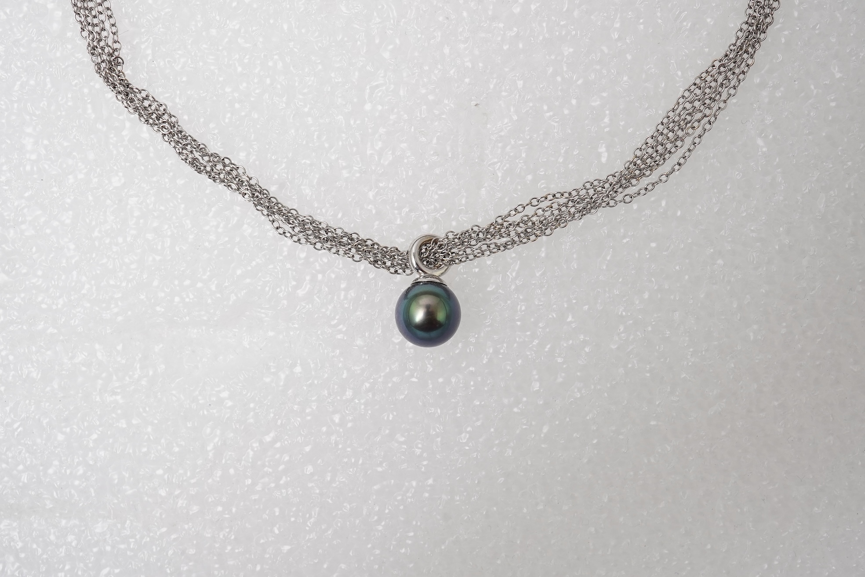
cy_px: 288
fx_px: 1081
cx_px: 432
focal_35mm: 45
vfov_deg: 29.9
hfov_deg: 43.6
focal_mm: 30
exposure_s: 1/125
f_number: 20
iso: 400
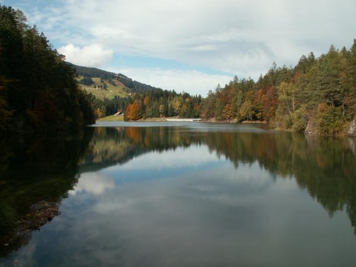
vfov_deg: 40.7
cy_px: 134
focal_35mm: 35
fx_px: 360
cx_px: 178
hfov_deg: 52.6
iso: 50
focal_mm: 5.86
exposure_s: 1/125
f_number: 8
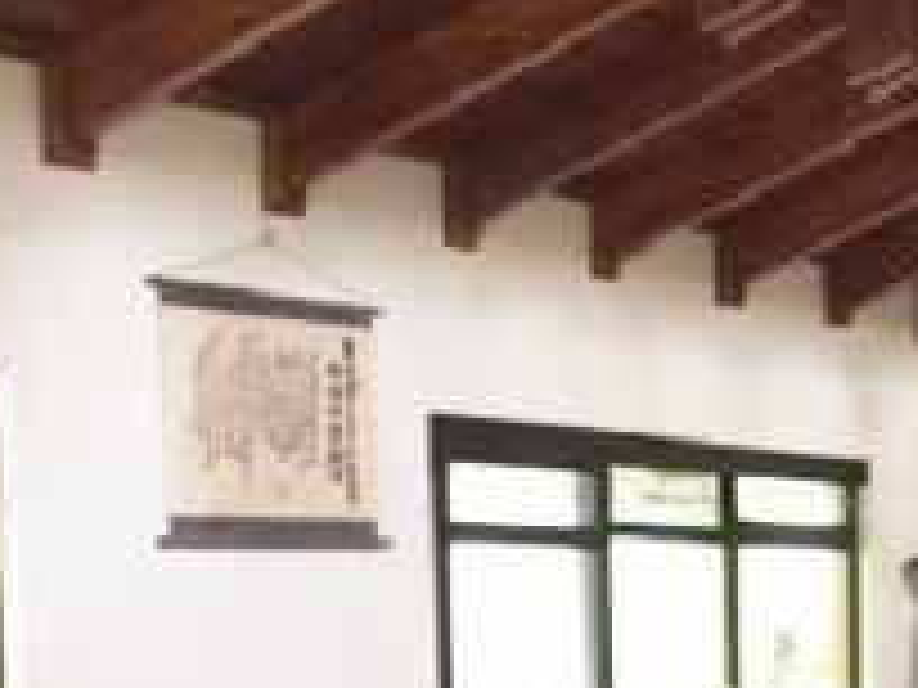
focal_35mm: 100
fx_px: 2652
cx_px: 954
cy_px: 715
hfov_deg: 19.0
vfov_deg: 14.5
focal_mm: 4.15
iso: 80
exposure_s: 1/30
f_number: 2.2
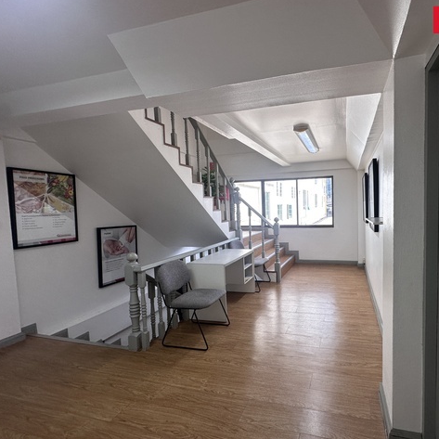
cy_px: 222
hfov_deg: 81.5
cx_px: 289
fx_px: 244
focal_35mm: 17
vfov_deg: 84.0
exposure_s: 1/99
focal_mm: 2.22
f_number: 2.2
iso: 80
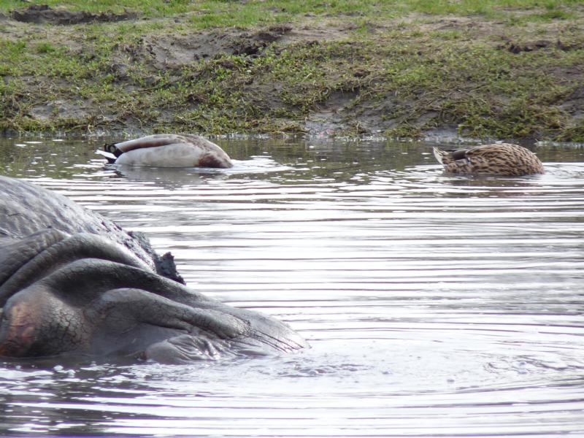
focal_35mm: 692
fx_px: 11675
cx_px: 292
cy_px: 219
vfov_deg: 2.1
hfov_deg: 2.9
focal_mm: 86.4
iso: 100
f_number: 4.4
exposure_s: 1/160
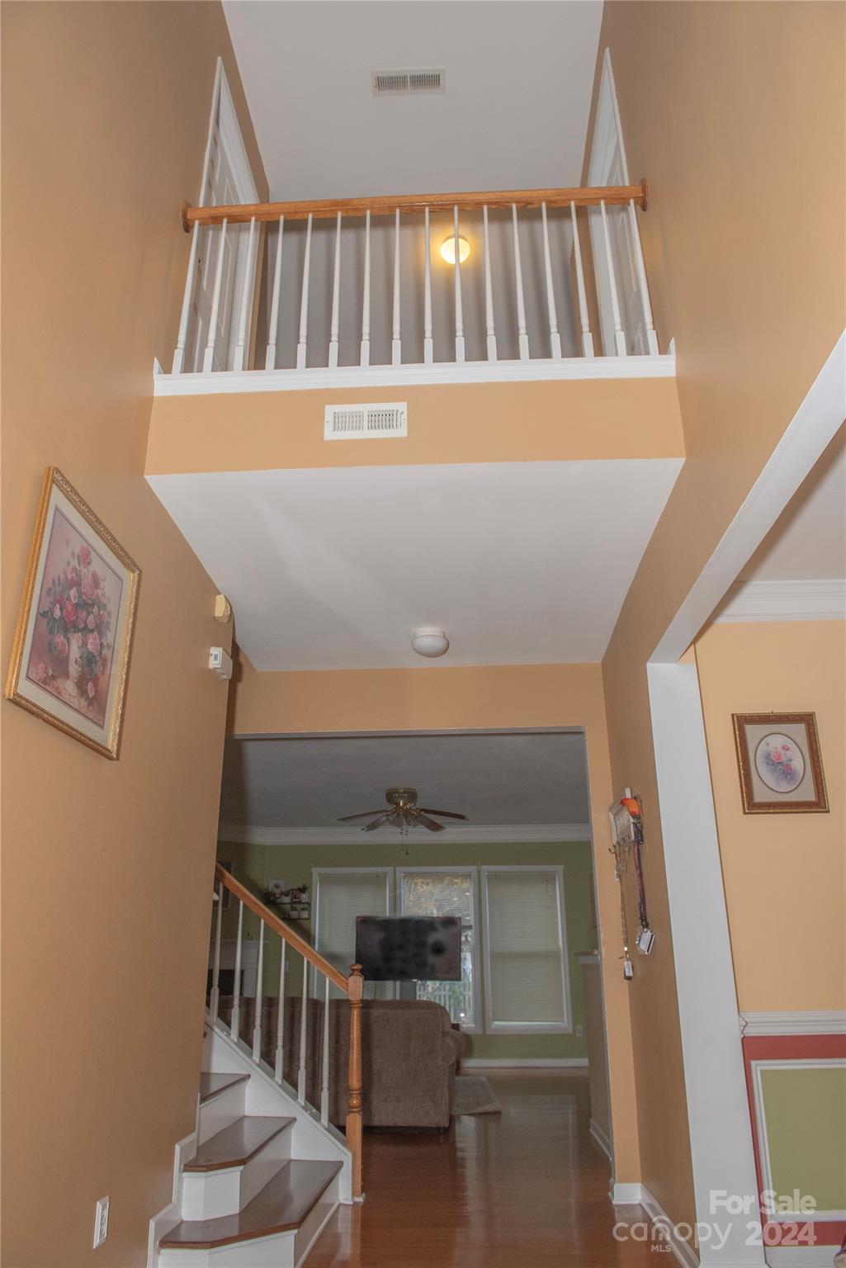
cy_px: 634
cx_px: 423
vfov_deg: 73.7
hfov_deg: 53.2
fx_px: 845
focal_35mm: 24
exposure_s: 1/200
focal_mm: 24
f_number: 7.1
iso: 1250
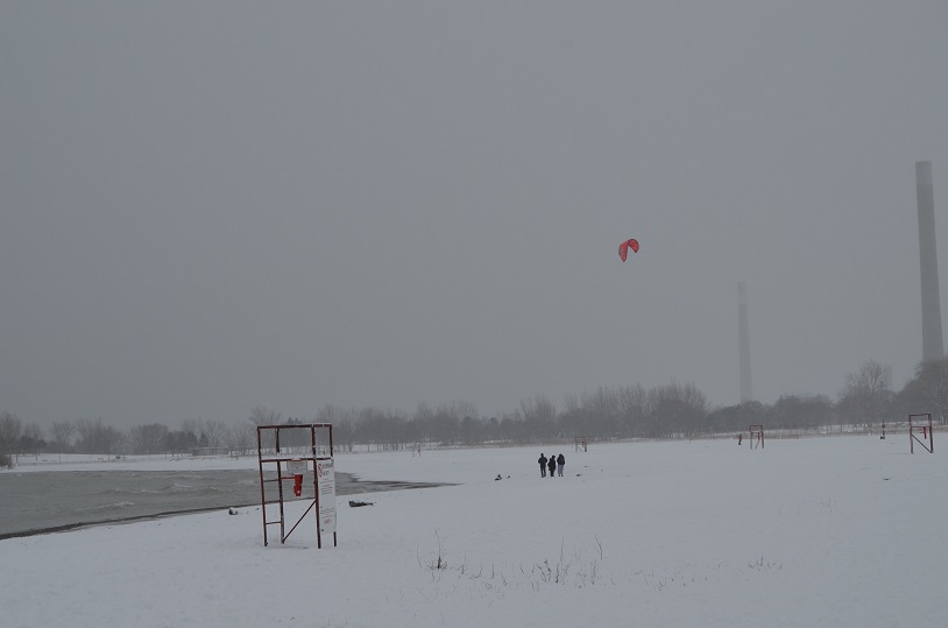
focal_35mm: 82
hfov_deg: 24.7
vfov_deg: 16.5
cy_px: 314
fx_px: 2168
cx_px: 474
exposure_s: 1/250
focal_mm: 55
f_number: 8
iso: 110
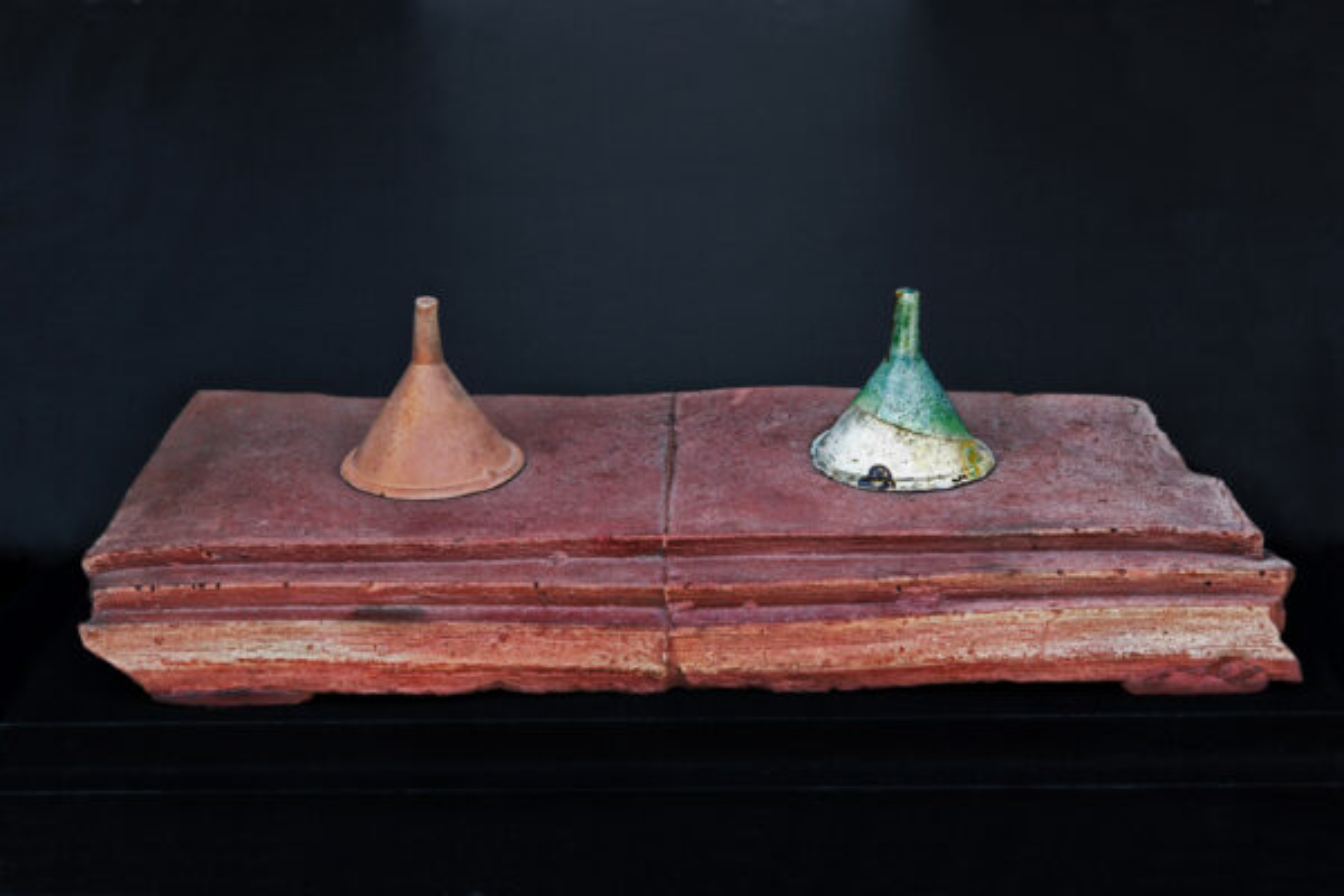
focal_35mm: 55
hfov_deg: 36.2
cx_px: 672
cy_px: 448
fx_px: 2053
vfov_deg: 24.6
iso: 64
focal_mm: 55
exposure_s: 1/20
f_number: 14
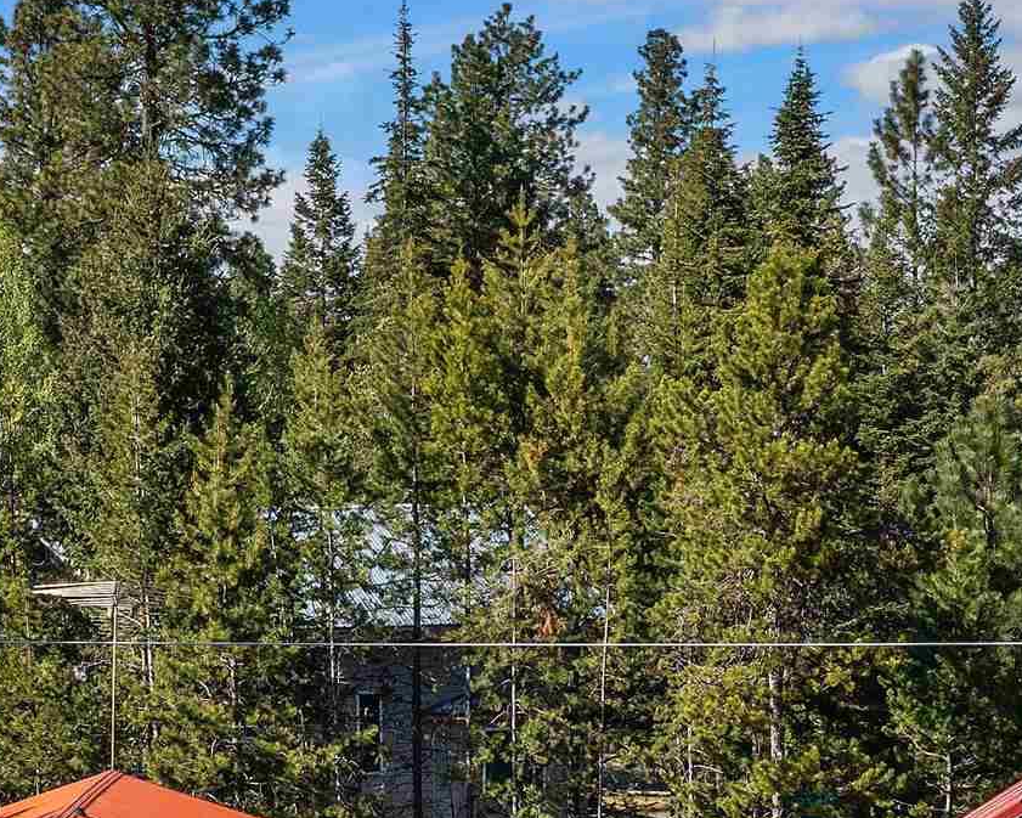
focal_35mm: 96
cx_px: 412
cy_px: 937
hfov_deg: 19.9
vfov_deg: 15.5
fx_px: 2904
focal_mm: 10.26
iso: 100
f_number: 6.3
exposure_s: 1/640
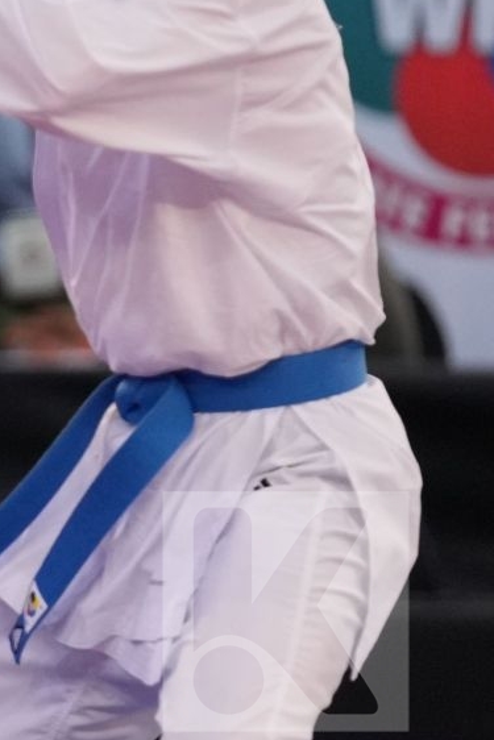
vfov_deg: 2.1
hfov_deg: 1.4
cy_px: 144
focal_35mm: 961
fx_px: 19767
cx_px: -607
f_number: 2.8
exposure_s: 1/1000
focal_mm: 200
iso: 2000
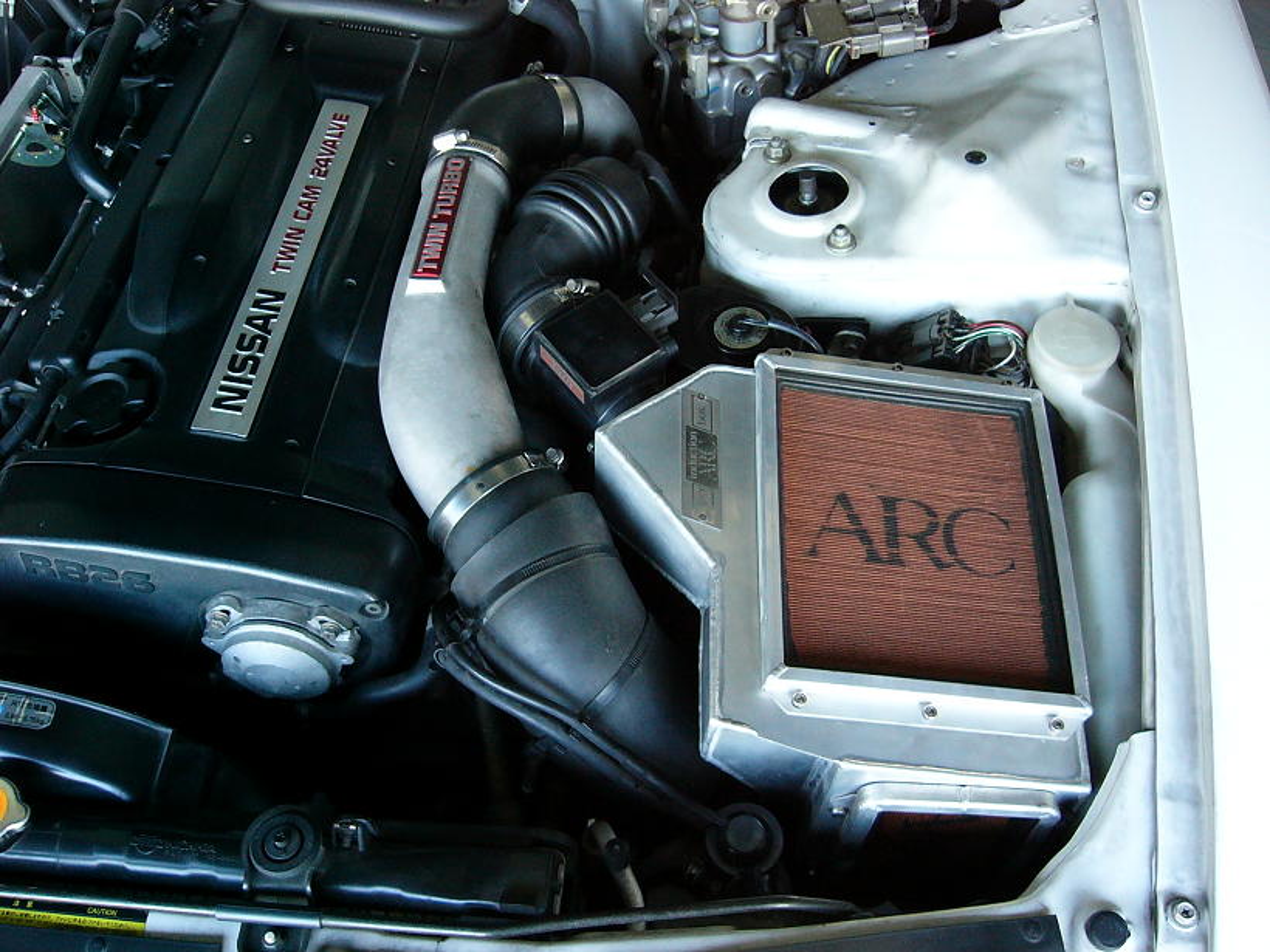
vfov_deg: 40.7
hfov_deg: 52.6
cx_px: 635
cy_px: 476
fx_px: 1284
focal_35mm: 35
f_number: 2.8
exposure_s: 1/30
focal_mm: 5.8
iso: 200
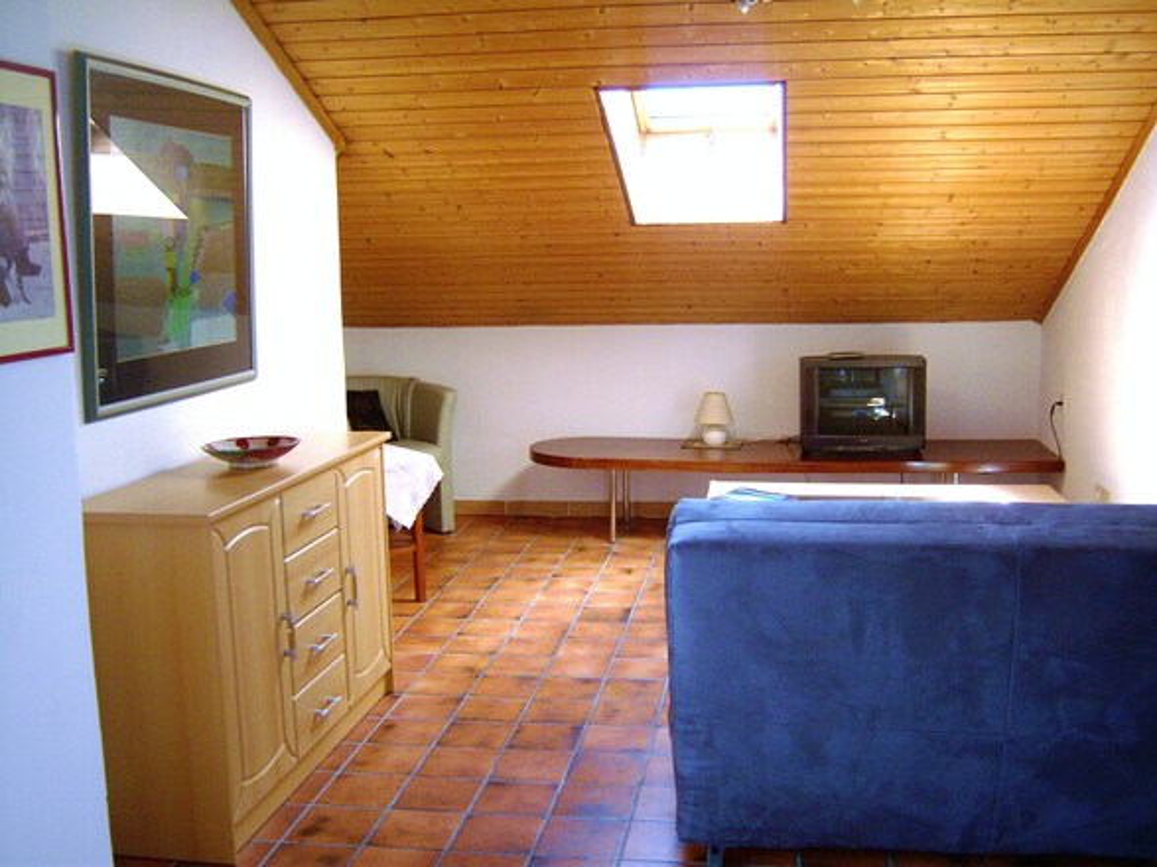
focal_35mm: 36
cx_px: 578
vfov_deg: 39.6
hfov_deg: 51.4
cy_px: 434
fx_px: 1203
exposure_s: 1/60
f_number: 2.8
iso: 80
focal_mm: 7.5
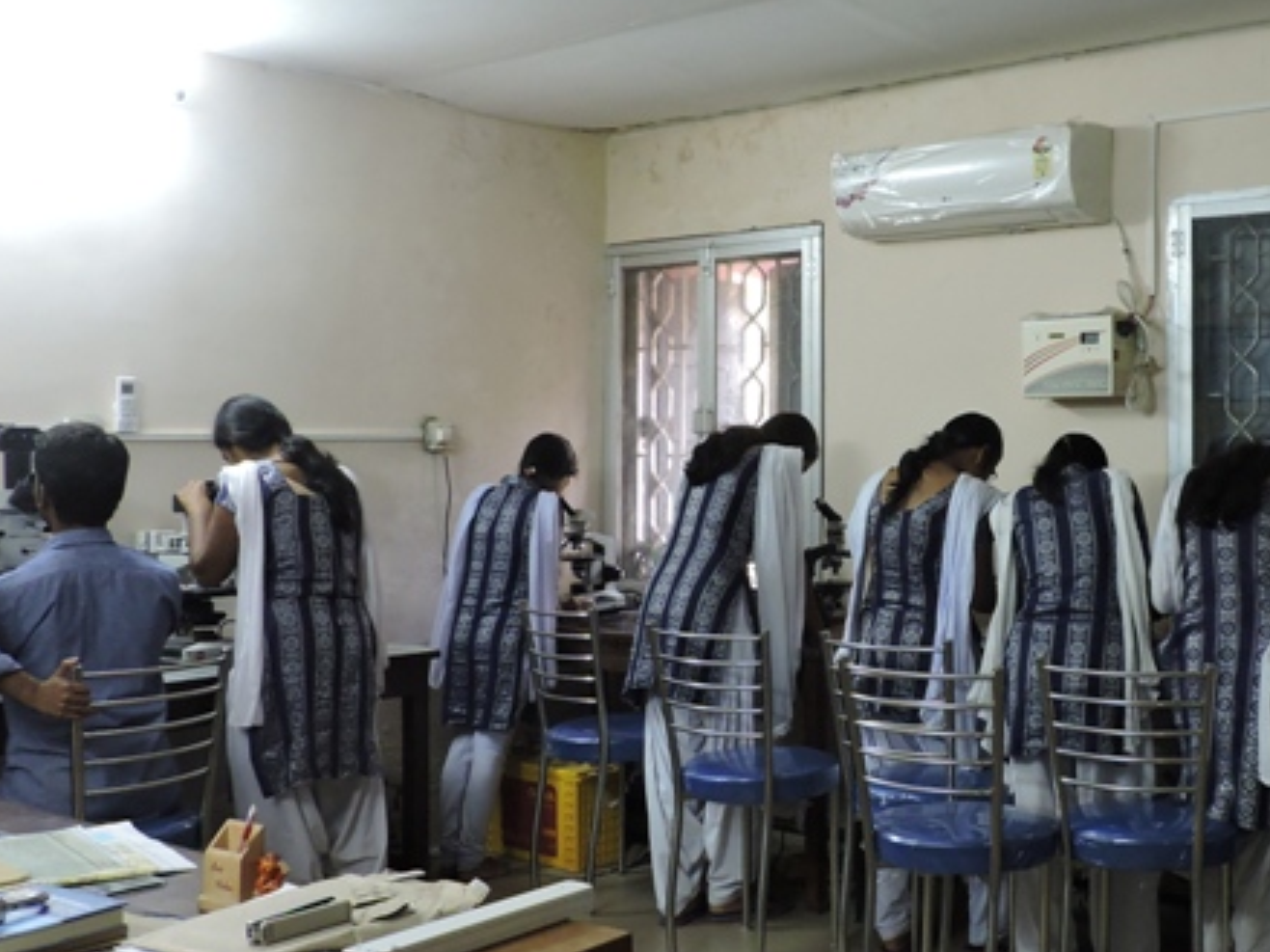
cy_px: 457
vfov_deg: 34.3
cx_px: 911
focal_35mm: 42
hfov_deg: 43.7
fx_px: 1540
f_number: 3
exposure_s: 1/15
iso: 400
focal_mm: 4.3
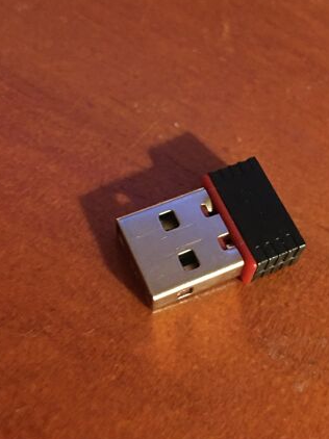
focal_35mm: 44
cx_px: 193
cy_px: 237
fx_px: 558
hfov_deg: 32.8
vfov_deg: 42.9
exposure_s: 1/4
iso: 200
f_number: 2.2
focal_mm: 4.15
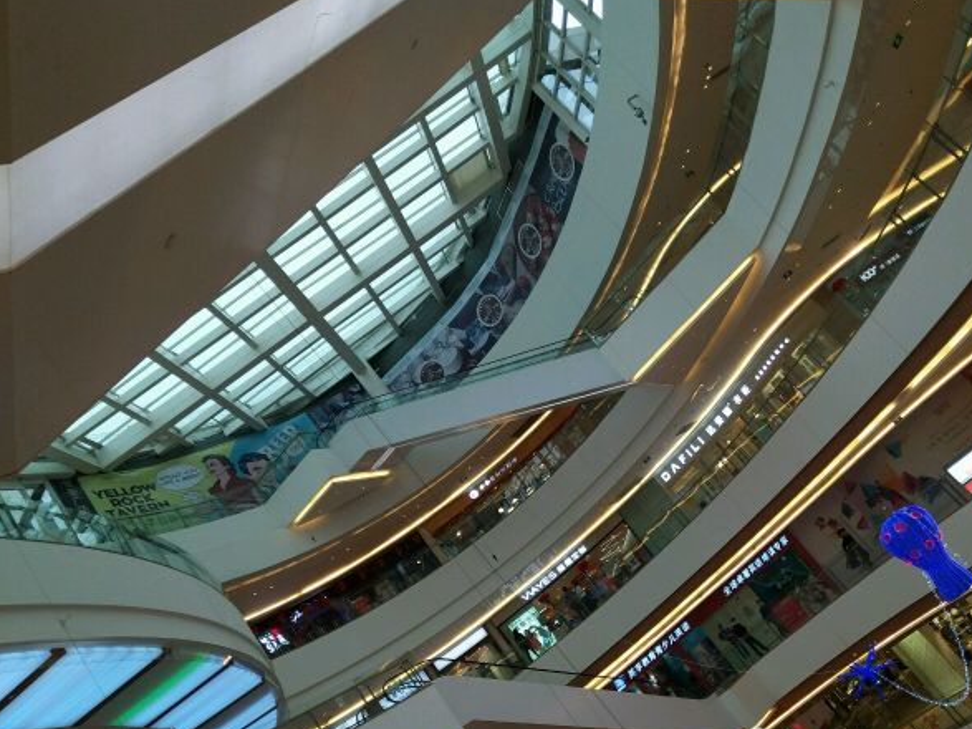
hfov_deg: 58.1
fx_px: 870
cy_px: 418
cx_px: 565
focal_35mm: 31
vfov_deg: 45.3
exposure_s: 1/100
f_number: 2
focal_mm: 3.88
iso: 100
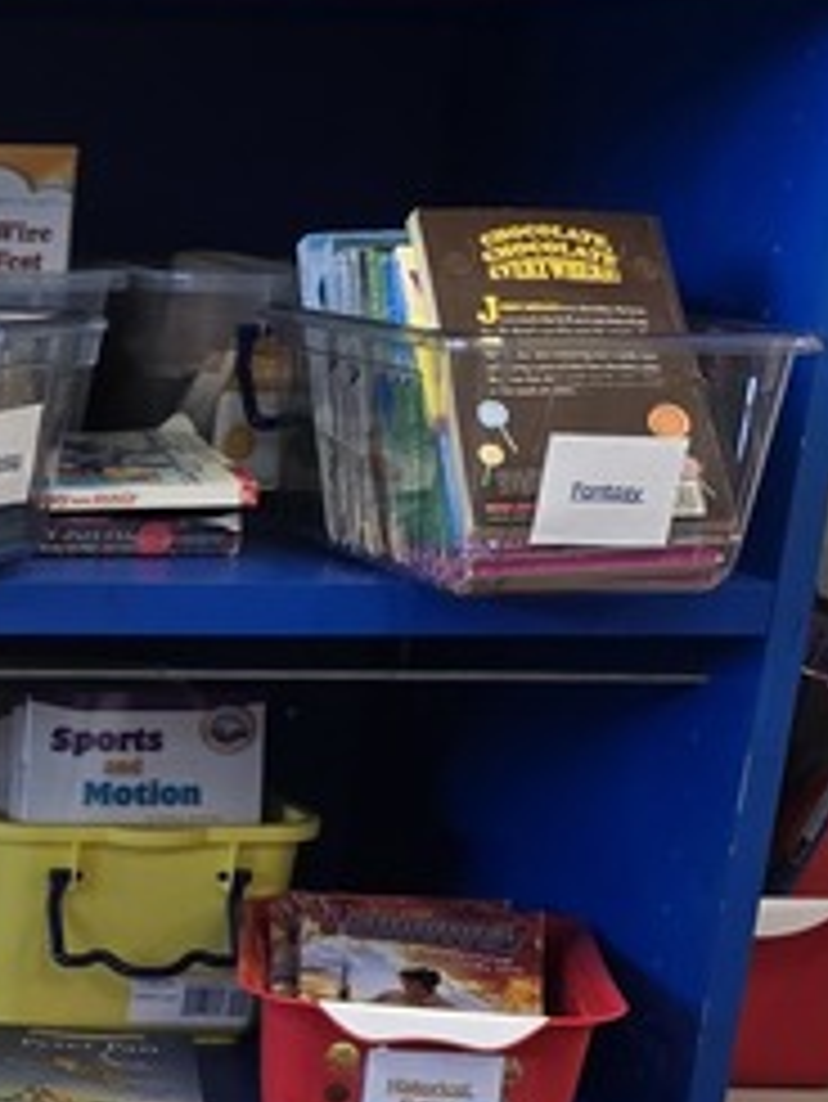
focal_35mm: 96
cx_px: -720
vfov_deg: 19.4
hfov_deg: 13.6
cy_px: 1259
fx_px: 3059
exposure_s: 1/120
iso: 200
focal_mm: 6.3
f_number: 1.7
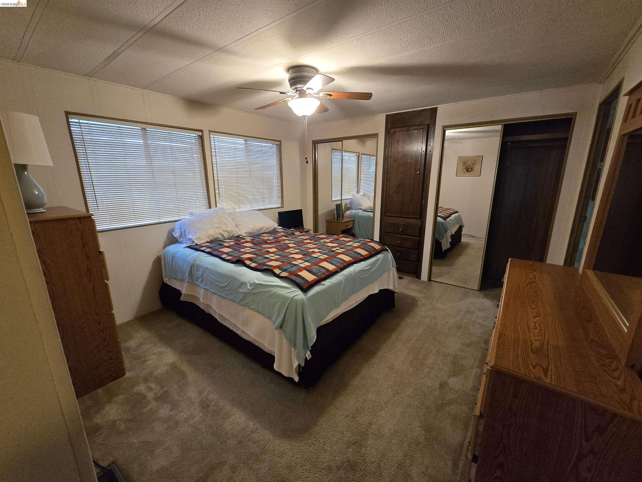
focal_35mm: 13
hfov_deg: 106.2
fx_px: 241
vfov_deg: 89.9
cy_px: 241
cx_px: 321
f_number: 2.2
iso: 1000
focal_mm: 2.2
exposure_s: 1/60
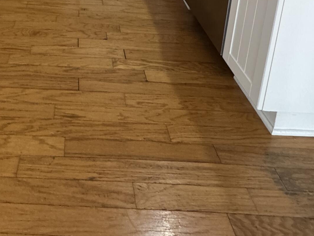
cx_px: 70
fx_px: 354
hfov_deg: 45.8
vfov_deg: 29.2
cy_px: -77
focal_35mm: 39
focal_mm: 2.22
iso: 500
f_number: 2.2
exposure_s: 1/60
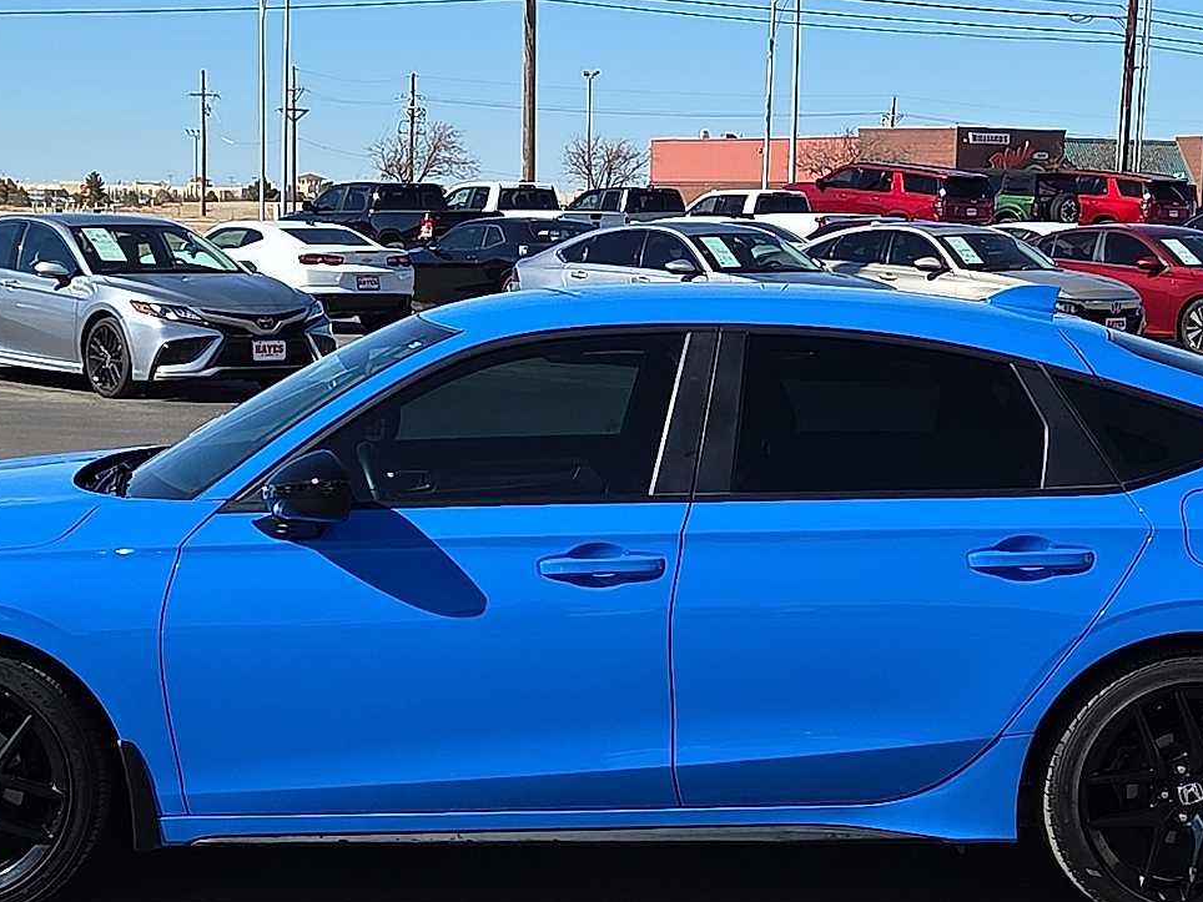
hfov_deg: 25.0
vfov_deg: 18.8
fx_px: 2711
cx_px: 560
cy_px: 619
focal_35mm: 78
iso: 76
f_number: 1.8
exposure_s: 1/10000
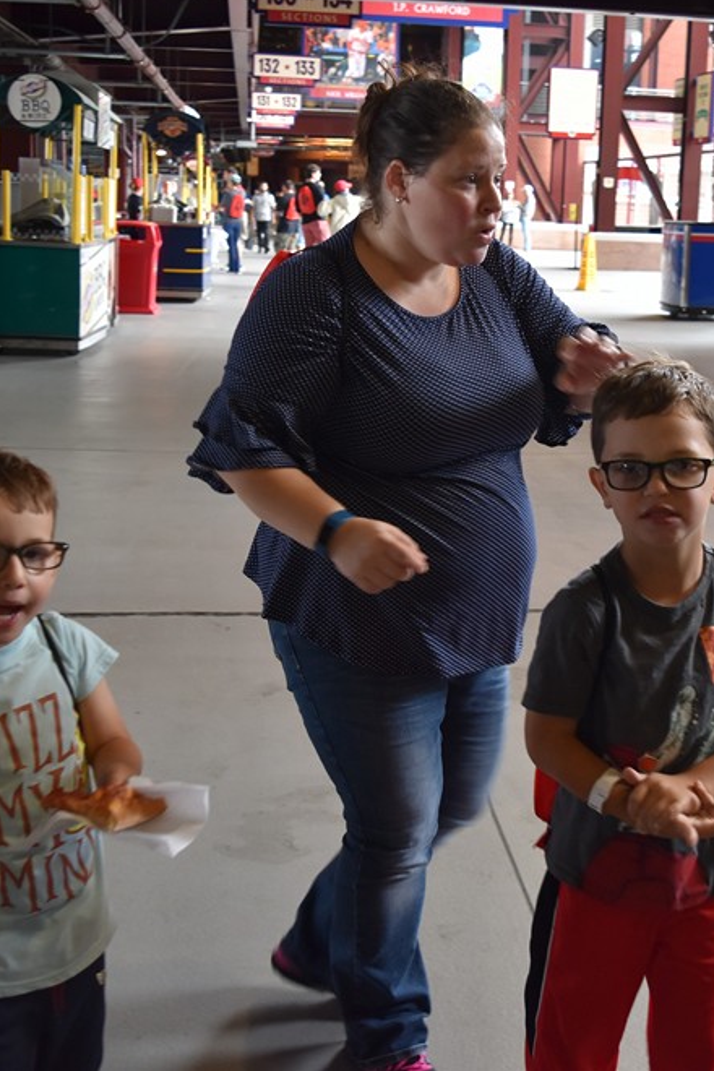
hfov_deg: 26.8
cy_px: 531
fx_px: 1487
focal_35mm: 50
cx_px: 497
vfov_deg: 39.6
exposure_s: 1/60
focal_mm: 22
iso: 640
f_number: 4
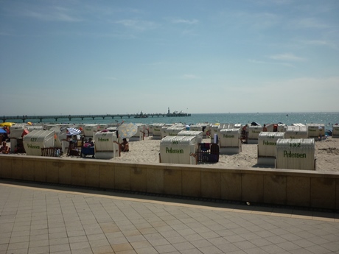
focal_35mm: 33
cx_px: 170
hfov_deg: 55.4
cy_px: 127
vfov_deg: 42.9
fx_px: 323
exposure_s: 1/500
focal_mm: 5.5
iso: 80
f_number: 8
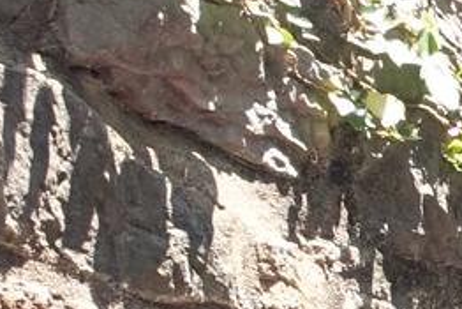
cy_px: 782
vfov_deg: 7.7
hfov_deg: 9.4
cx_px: 1434
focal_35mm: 165
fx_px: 2119
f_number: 5
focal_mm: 8.8
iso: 400
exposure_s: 1/250
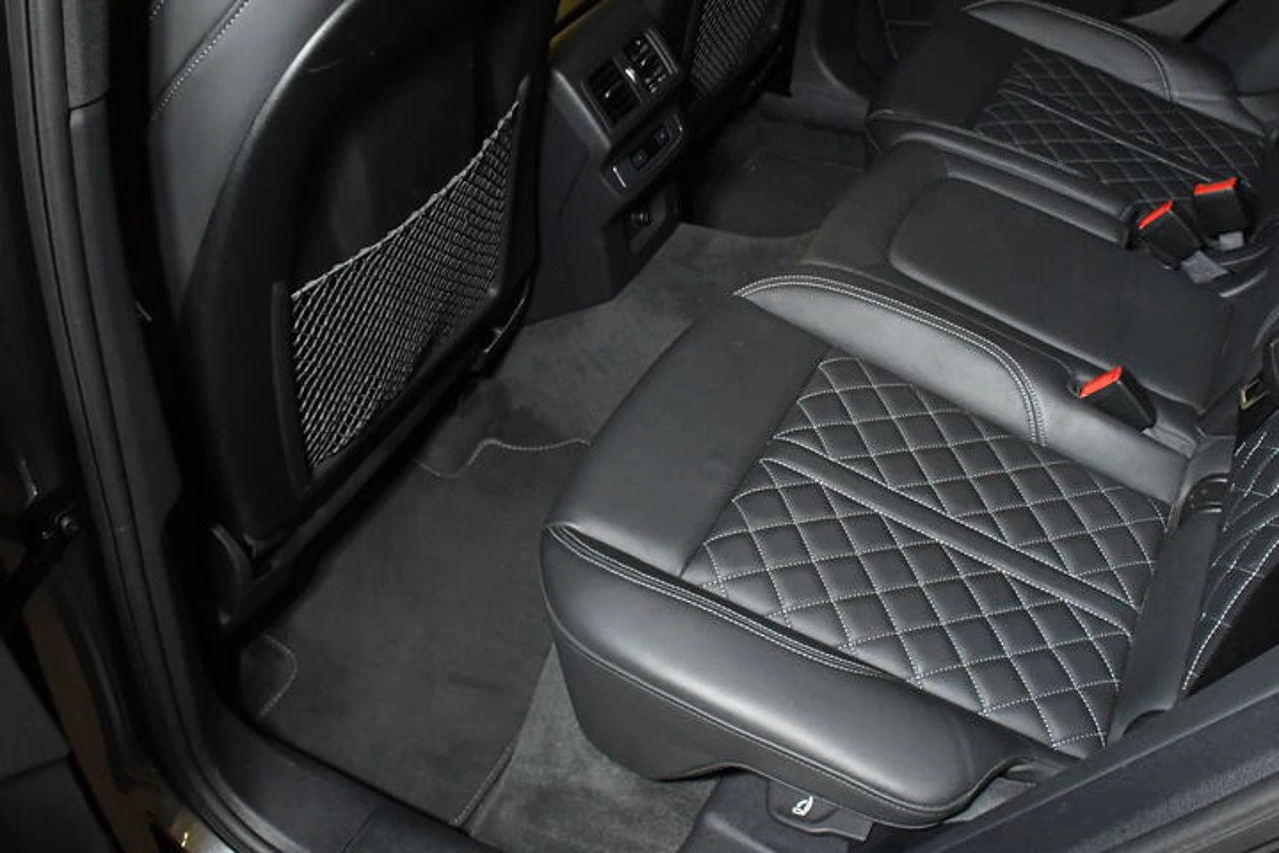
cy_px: 426
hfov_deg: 53.1
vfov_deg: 36.9
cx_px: 640
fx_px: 1279
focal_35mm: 36
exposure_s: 1/200
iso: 10000
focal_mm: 18
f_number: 7.1
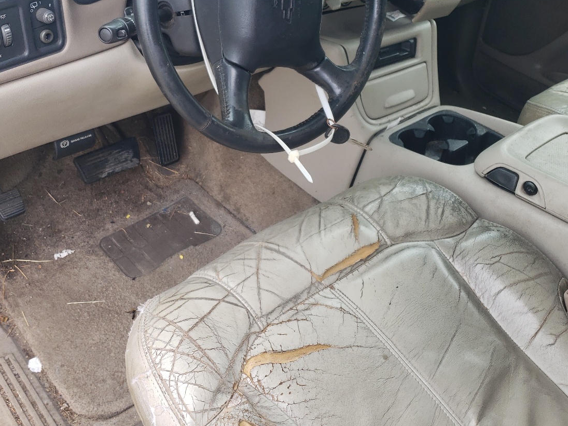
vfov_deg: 37.0
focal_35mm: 38
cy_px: 121
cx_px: 257
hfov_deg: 48.9
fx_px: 623
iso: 50
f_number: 1.5
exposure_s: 1/172
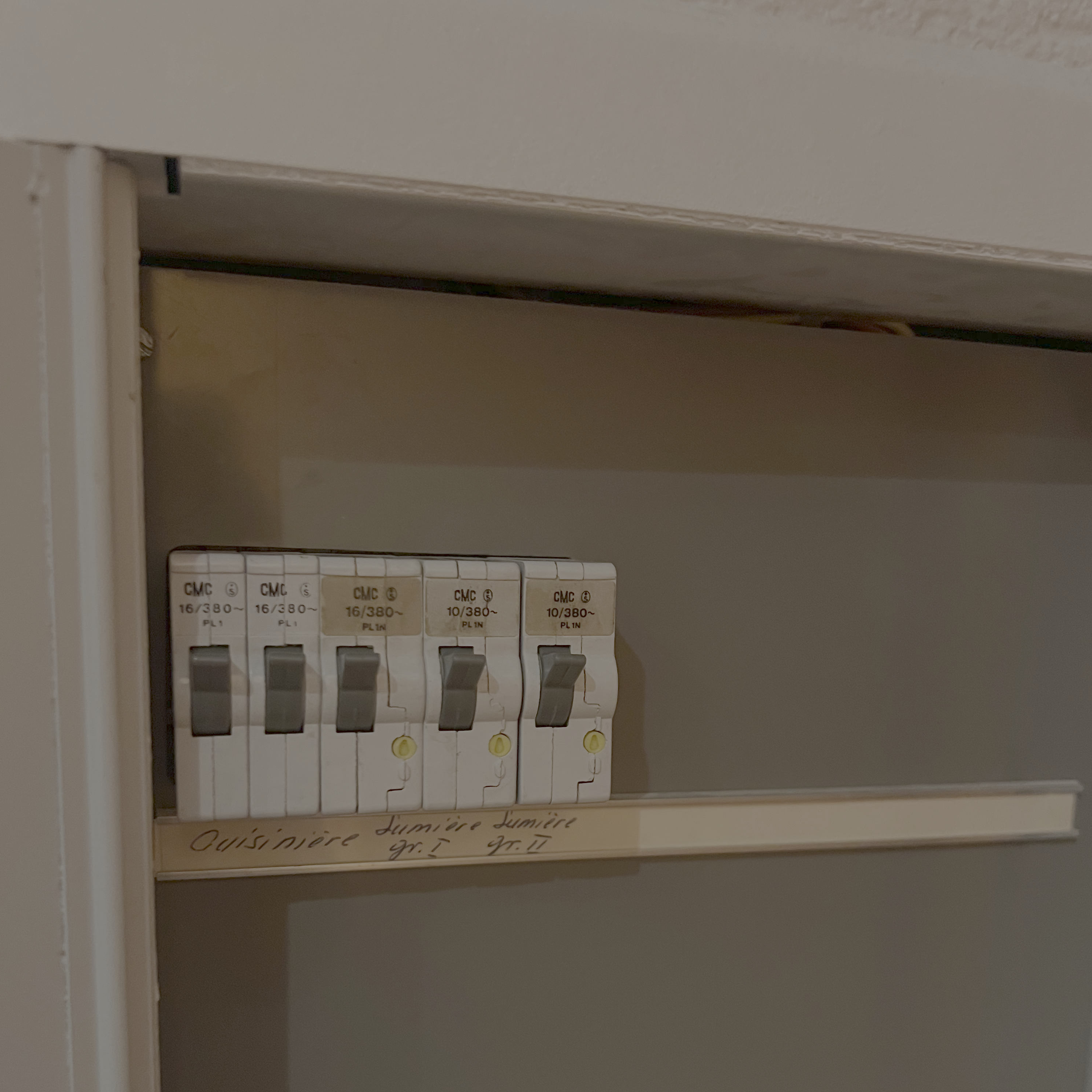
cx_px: 551
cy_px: 689
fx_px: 1106
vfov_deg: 51.9
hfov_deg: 52.5
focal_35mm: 31
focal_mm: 5.7
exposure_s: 1/35
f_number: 1.5
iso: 640
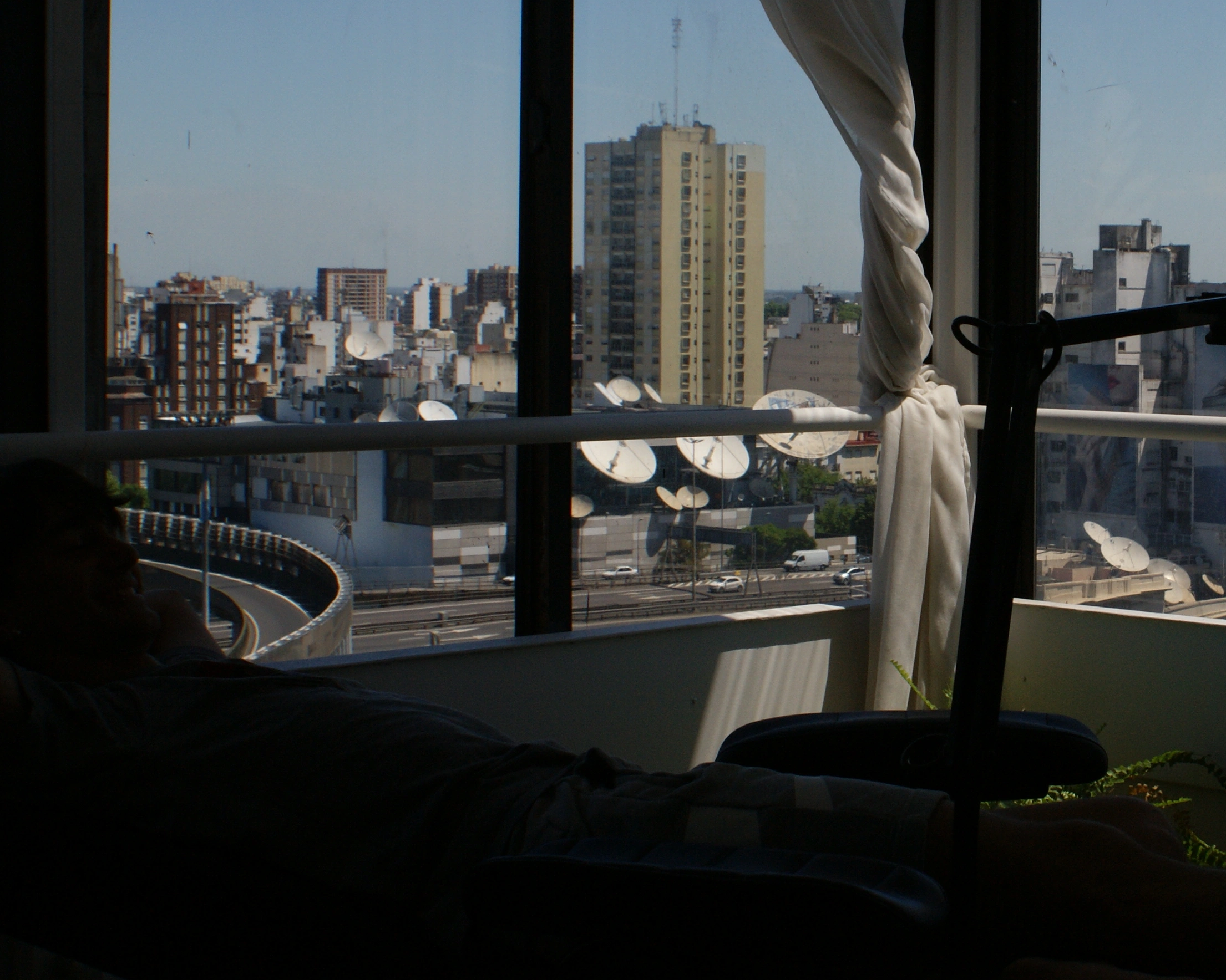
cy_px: 410
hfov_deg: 24.5
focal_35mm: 76
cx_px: 1056
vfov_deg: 20.2
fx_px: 2758
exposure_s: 1/80
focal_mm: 26
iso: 100
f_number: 11
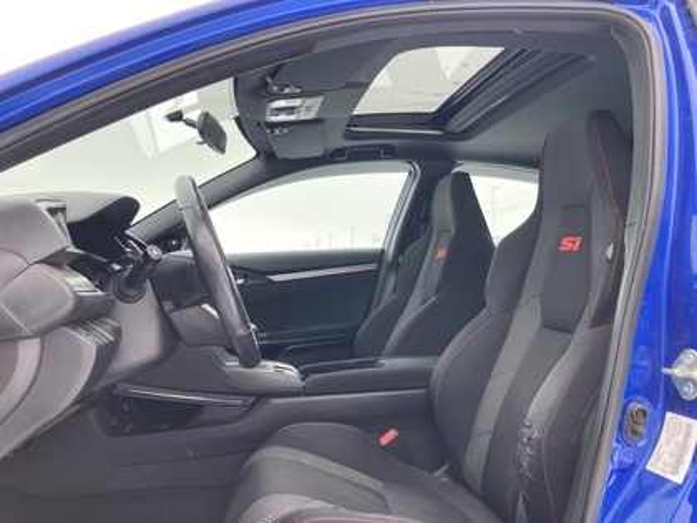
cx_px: 348
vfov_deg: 49.7
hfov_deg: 63.4
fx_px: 564
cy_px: 262
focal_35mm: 28
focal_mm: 3.99
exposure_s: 1/131
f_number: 1.8
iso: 20
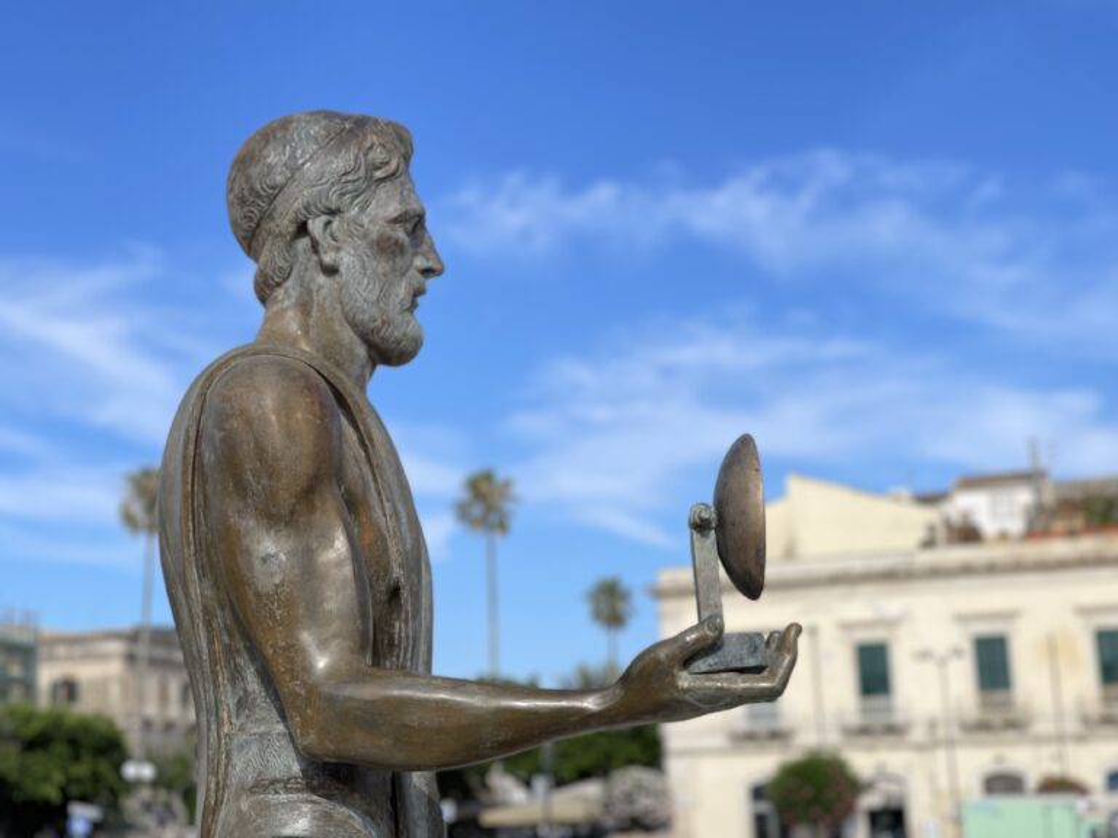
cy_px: 419
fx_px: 2067
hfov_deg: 30.3
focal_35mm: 64
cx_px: 559
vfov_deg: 22.9
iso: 32
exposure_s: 1/1292
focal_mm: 7.5
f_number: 2.2
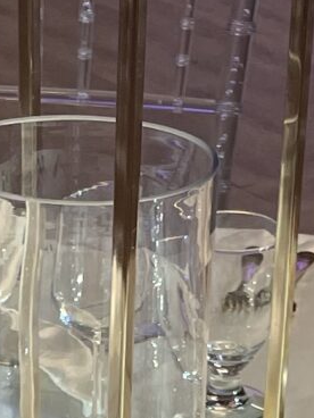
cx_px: 98
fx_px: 2189
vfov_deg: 10.1
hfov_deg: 8.2
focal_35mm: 181
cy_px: 844
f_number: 1.6
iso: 100
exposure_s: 1/120
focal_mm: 4.2
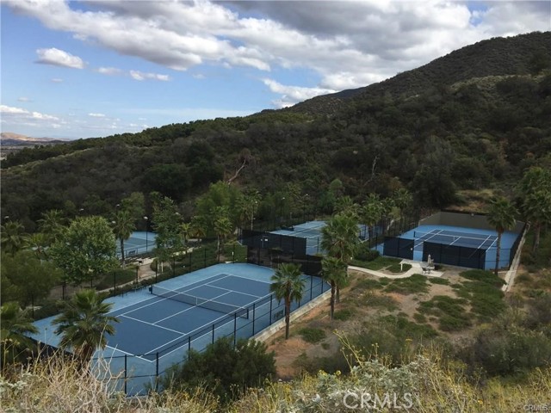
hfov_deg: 61.7
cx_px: 276
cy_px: 206
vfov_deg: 48.2
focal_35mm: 29
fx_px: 462
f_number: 2.2
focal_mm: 4.15
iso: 32
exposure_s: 1/1647
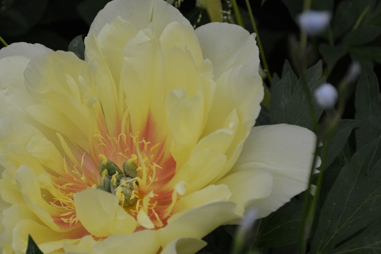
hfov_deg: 14.7
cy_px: 160
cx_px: 120
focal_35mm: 139
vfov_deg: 9.9
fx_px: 1471
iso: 640
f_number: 5
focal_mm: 66
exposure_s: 1/250
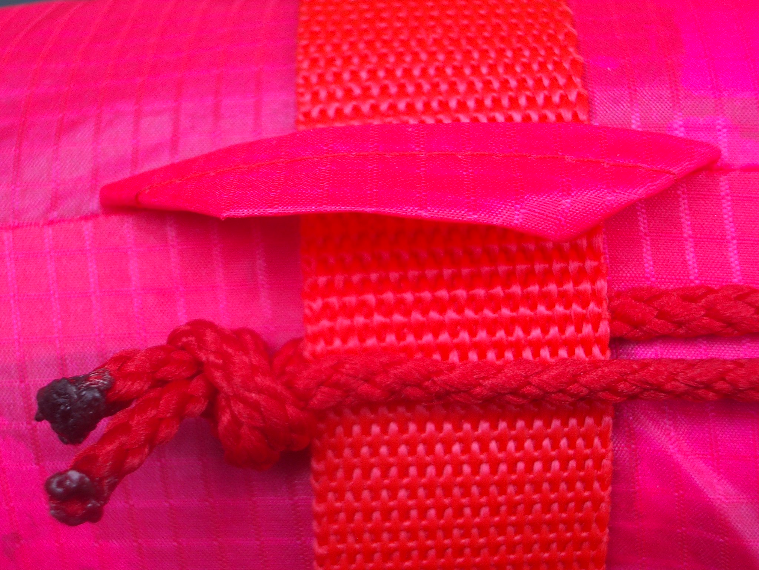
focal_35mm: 62
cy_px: 285
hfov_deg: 31.2
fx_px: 1359
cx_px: 380
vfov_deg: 23.7
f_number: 3.5
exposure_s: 1/160
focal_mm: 10.2
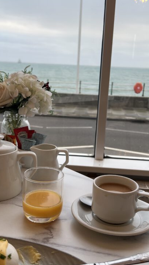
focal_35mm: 40
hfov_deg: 29.7
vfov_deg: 50.5
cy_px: 138
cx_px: 73
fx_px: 281
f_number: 1.5
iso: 50
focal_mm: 5.7
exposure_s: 1/121
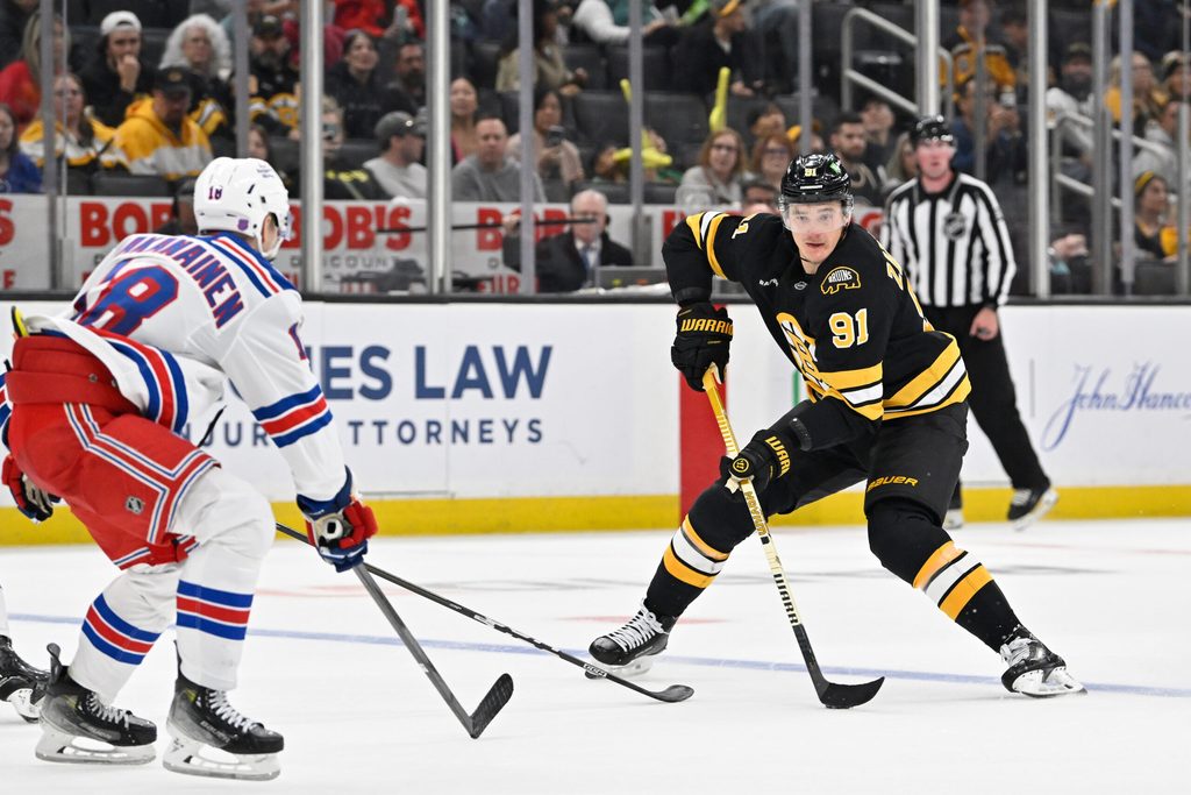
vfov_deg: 8.6
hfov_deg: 12.8
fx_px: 5294
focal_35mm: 160
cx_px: 596
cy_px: 398
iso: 2500
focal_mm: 160
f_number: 4
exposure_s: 1/2000
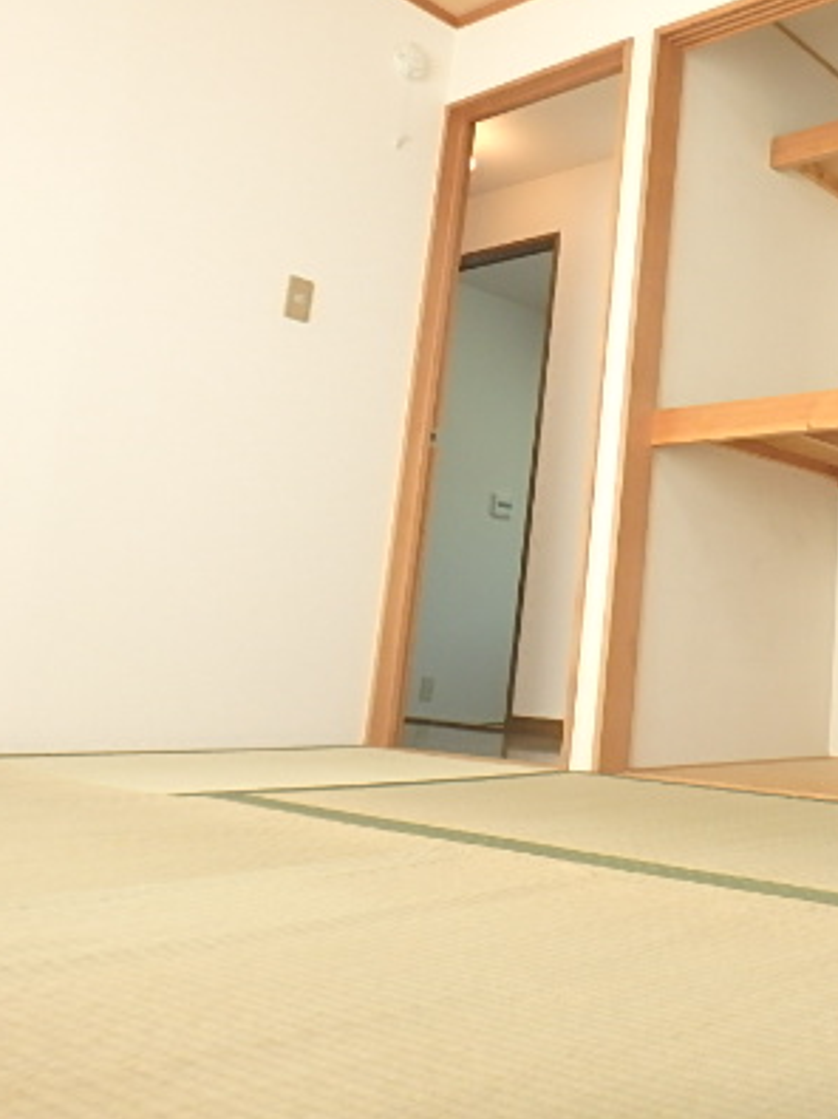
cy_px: 462
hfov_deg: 36.7
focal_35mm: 34
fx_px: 1098
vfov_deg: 53.7
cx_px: 869
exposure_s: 1/50
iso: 200
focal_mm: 3.7
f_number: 3.5
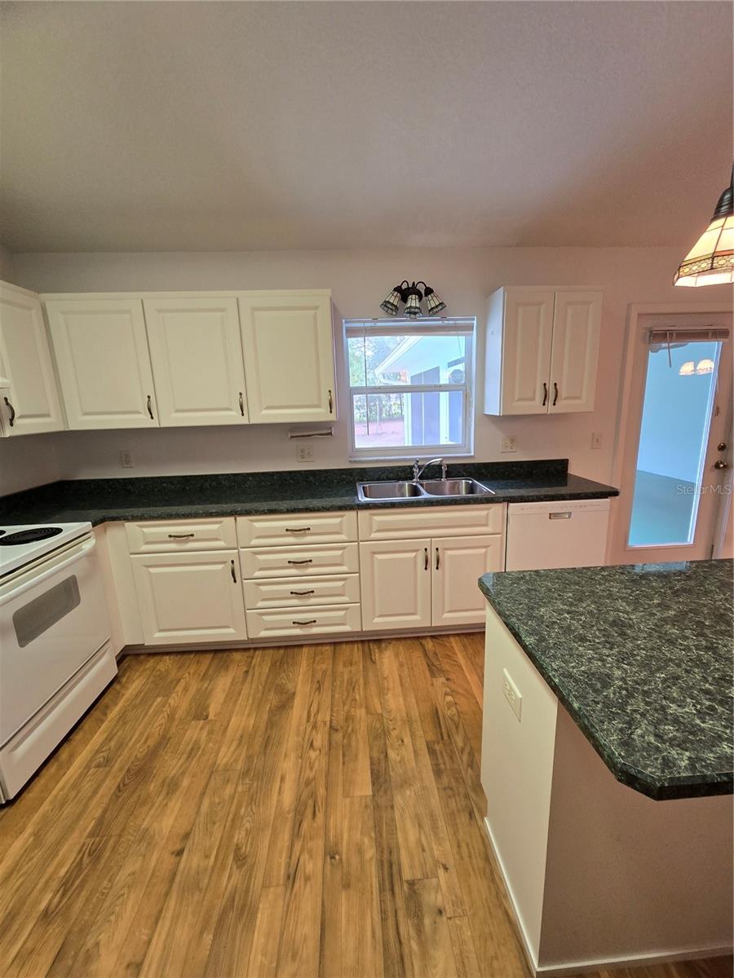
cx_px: 367
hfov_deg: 89.9
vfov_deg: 106.2
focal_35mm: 13
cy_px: 489
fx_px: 368
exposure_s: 1/60
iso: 160
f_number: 2.2
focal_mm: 2.2
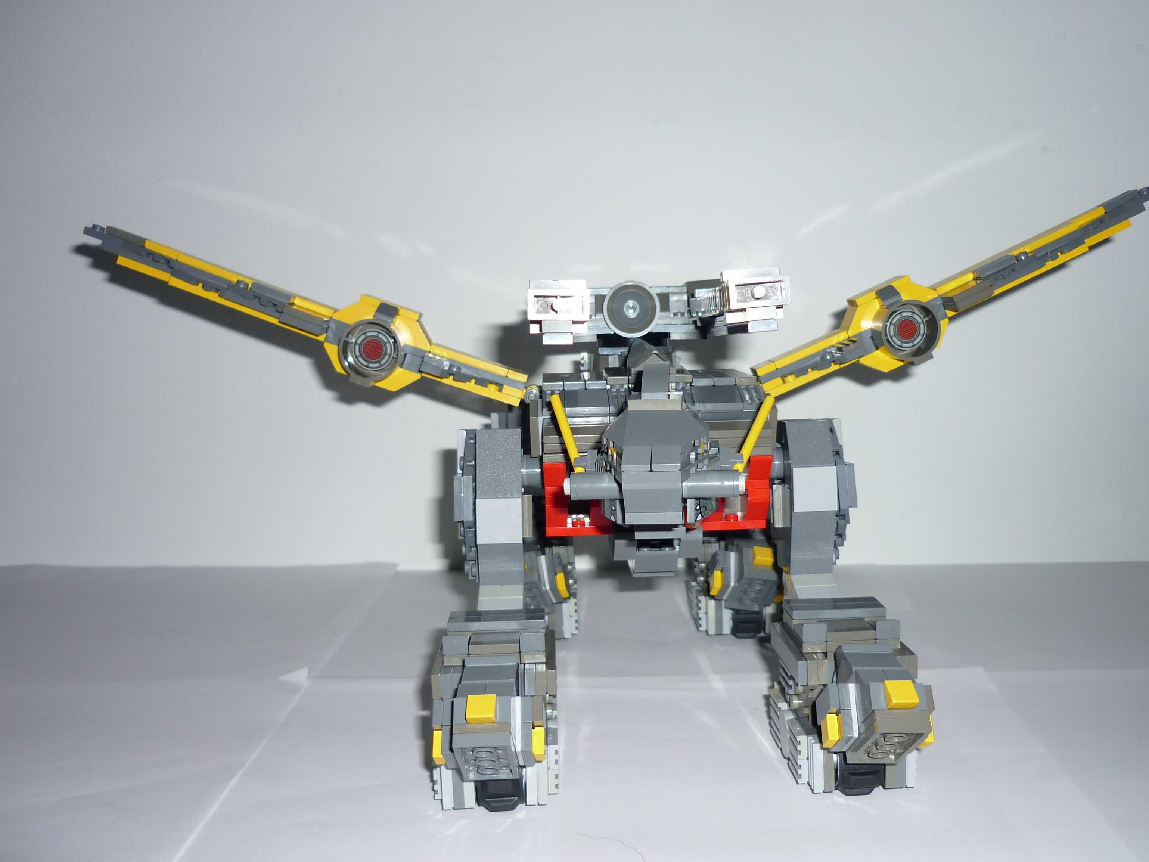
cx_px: 596
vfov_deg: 40.7
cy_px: 429
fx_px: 1162
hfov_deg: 52.6
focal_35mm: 35
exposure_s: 1/60
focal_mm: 5.5
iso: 100
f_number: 2.8
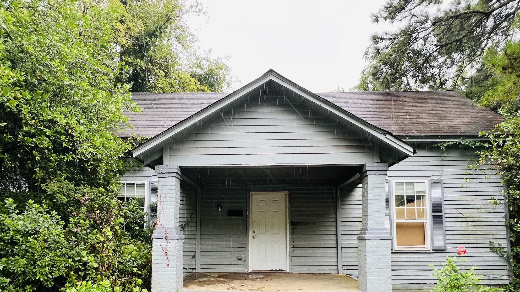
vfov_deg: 53.2
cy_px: 222
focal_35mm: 20
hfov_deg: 86.6
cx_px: 254
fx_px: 276
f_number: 1.8
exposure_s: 1/99
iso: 80
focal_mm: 1.57
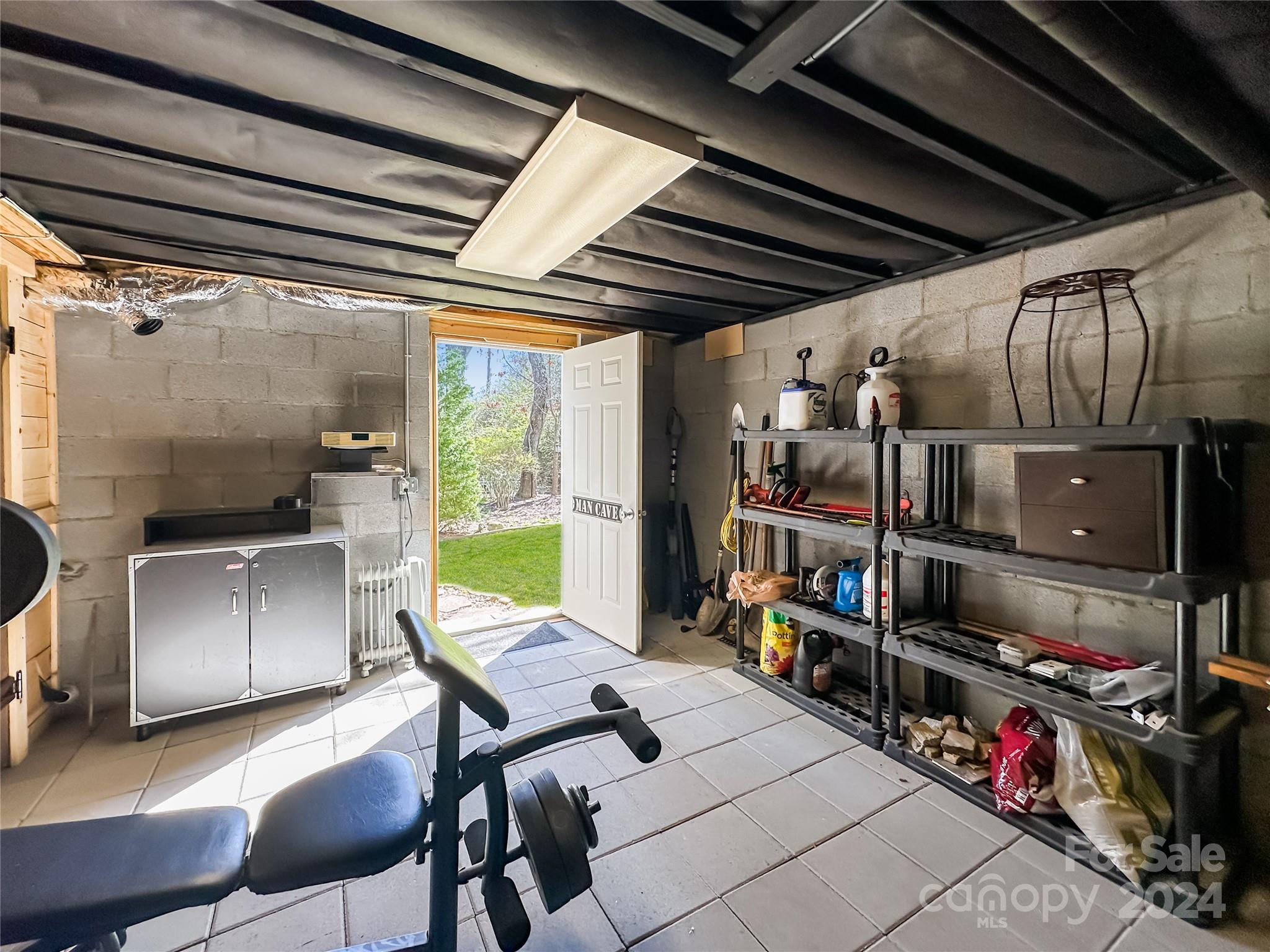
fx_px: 514
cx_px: 635
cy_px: 476
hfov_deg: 102.1
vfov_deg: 85.7
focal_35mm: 14
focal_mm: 2.22
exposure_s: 1/100
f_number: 2.2
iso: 40
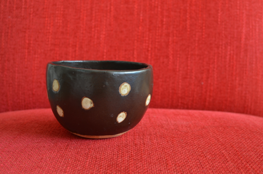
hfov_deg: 41.2
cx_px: 132
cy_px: 87
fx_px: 350
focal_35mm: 48
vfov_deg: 28.0
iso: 100
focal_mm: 32
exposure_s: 1/4
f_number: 6.3
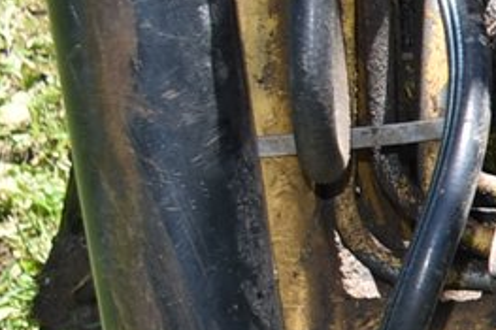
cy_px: 848
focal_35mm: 194
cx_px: 1356
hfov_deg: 9.1
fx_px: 2671
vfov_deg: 6.6
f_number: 5
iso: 110
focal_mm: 20
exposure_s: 1/200
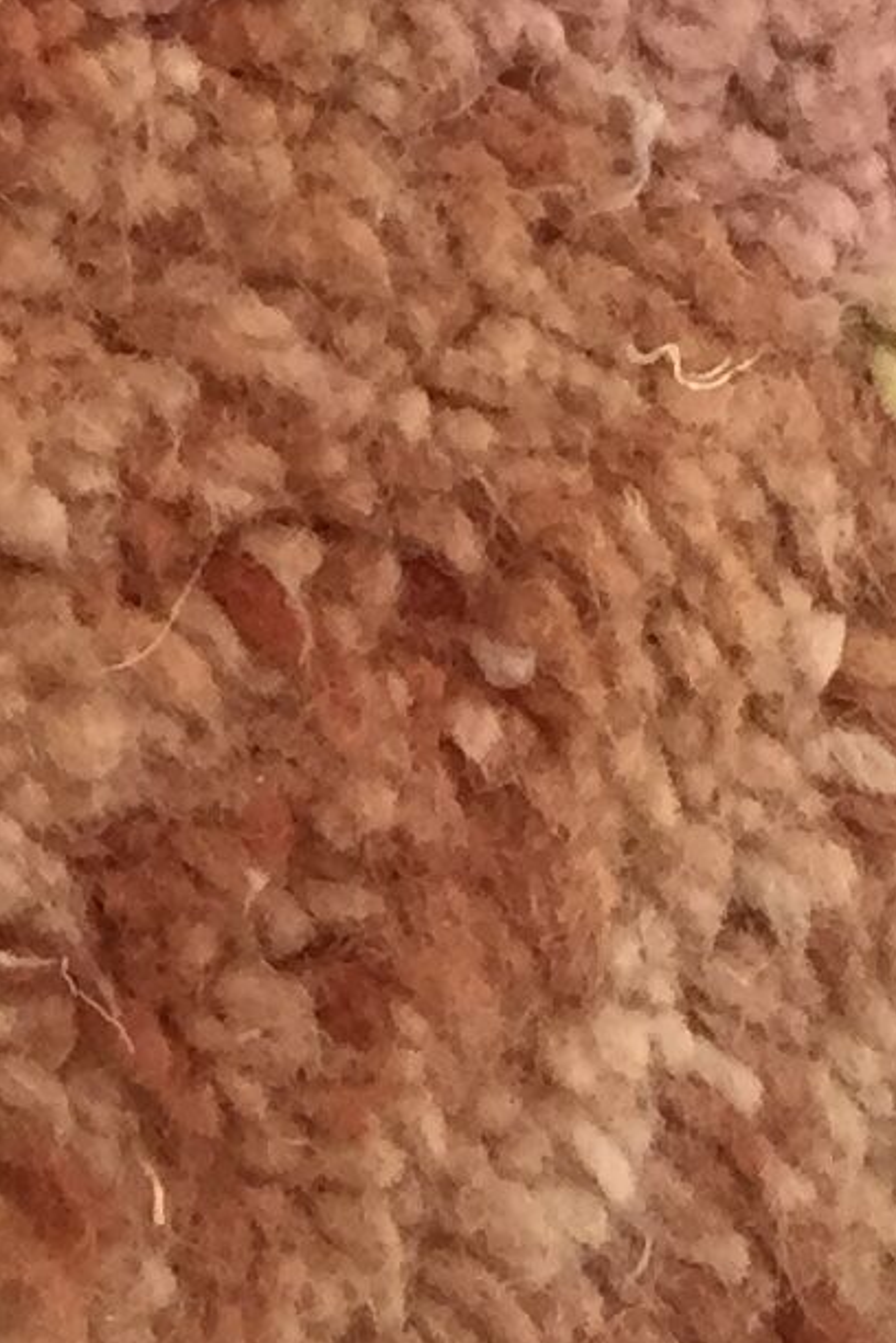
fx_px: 6003
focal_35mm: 161
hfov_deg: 8.2
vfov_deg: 11.1
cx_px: 1735
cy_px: -1692
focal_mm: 4.15
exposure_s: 1/33
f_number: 2.2
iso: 80
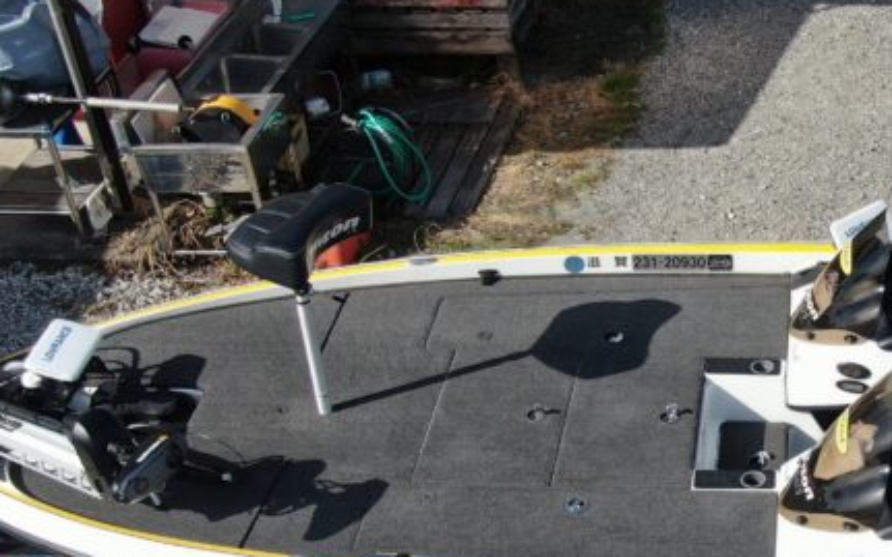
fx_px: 1652
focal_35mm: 68
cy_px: 406
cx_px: 878
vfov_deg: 19.0
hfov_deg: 28.5
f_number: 2.9
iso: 100
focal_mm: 4.78
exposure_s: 1/1000
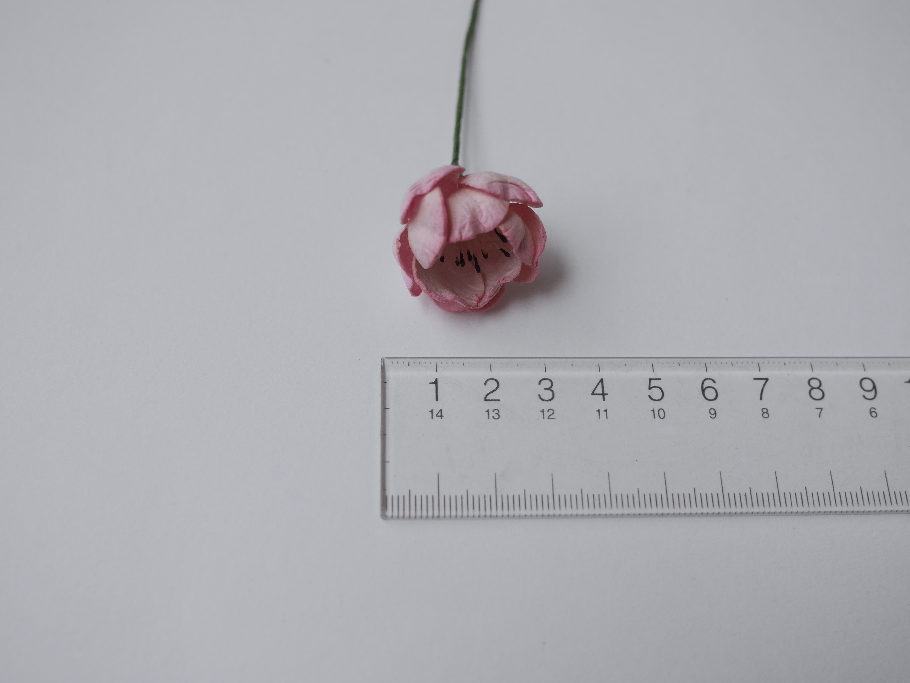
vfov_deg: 36.0
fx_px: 1052
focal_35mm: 40
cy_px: 342
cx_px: 455
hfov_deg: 46.8
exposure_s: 1/320
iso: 200
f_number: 2.8
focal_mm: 20
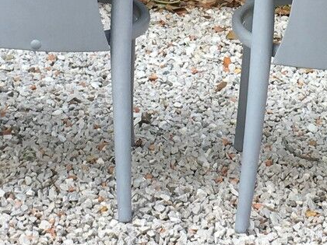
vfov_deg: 10.6
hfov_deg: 14.3
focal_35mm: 138
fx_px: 1304
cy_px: -34
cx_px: 229
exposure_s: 1/151
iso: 25
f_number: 2.2
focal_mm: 4.15
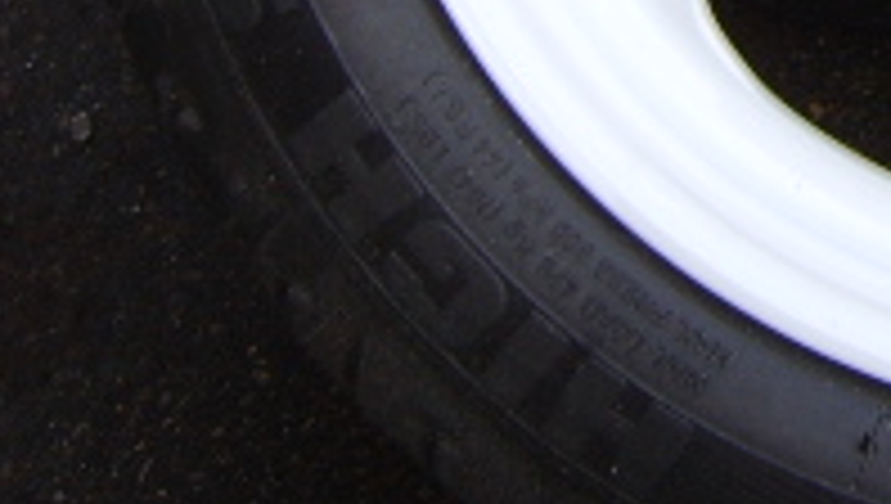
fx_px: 2910
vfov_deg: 9.3
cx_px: 1107
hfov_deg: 16.6
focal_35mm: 123
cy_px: -522
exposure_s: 1/250
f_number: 2.8
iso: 50
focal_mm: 5.8
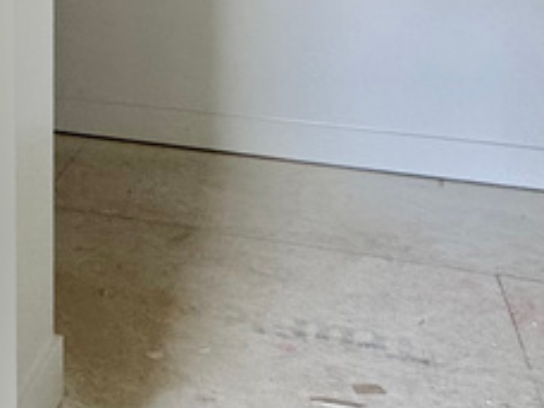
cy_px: -136
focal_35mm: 63
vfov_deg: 21.0
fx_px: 990
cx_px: -84
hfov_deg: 27.5
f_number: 2.2
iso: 250
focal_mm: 2.22
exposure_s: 1/99
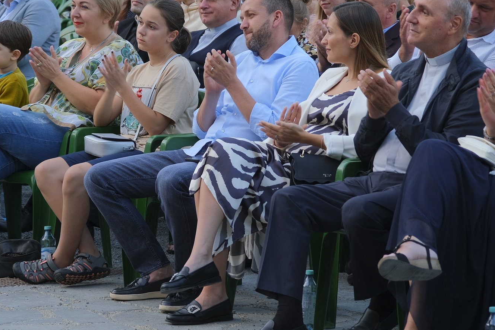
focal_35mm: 186
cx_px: 231
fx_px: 2558
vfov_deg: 7.4
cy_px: 132
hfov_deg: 11.1
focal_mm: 80
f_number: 4
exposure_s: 1/60
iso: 320
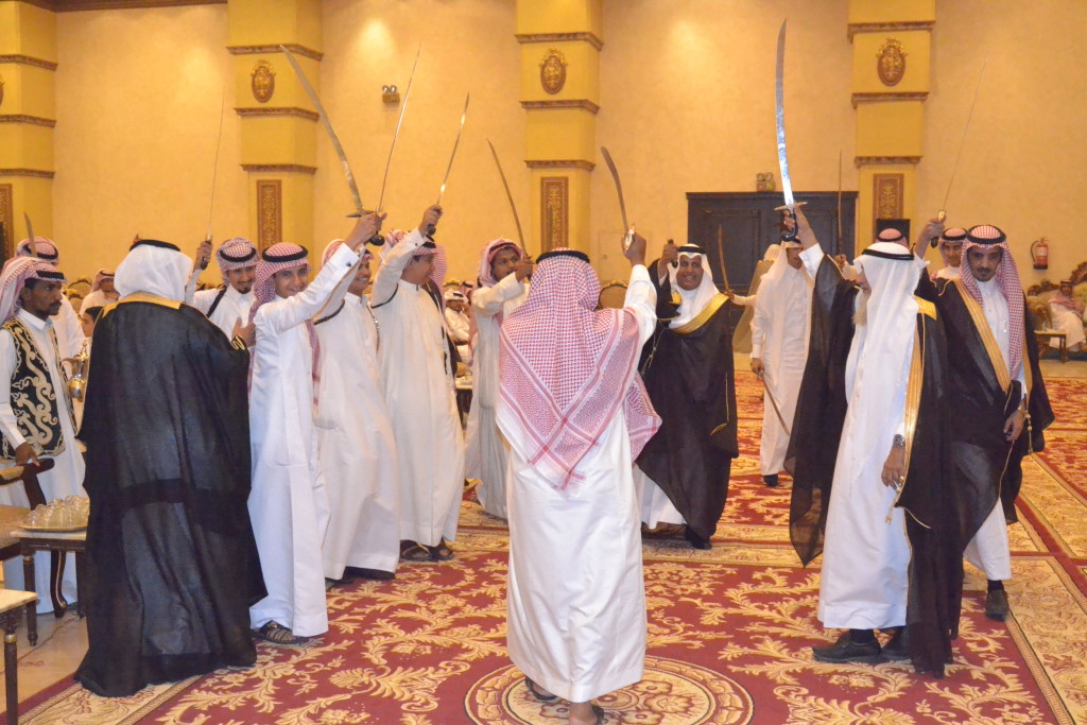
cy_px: 362
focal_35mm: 39
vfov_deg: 34.2
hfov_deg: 49.5
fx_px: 1178
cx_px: 544
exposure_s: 1/160
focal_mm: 26
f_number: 10
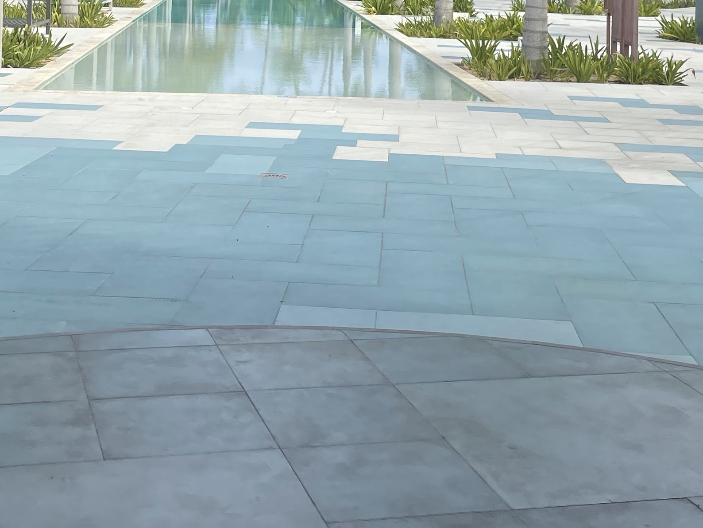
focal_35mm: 66
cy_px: -32
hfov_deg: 29.4
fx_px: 1340
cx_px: 308
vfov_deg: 21.3
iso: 32
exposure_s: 1/2132
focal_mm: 4.2
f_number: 1.6
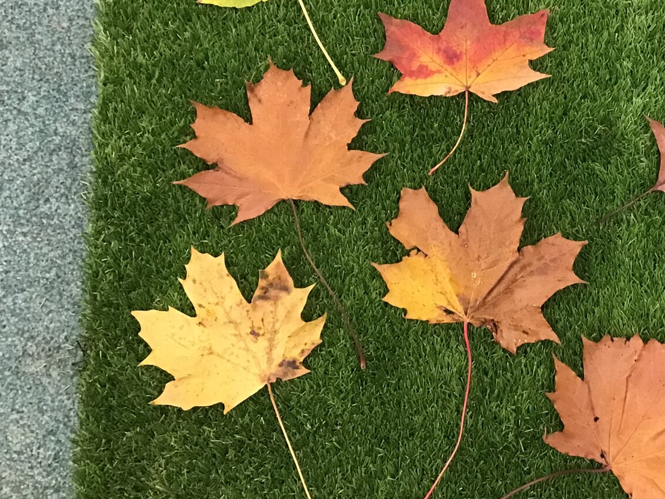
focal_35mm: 56
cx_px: 511
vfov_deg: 26.0
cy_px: 188
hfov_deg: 33.6
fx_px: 1076
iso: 200
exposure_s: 1/33
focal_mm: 3.3
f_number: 2.4
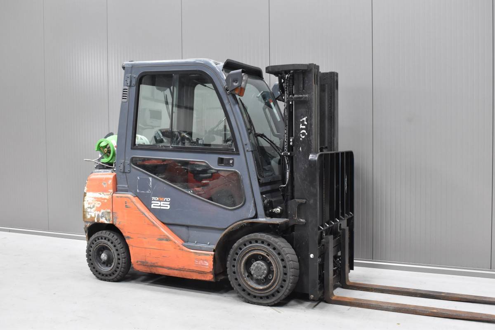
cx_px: 248
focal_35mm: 38
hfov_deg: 51.3
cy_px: 165
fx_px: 516
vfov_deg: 35.5
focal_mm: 25
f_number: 5.6
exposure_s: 1/20
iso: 1600
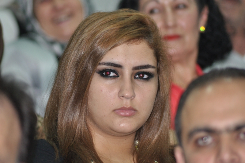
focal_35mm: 375
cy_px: 82
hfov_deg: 5.5
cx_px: 122
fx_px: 2548
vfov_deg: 3.7
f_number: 5
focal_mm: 250
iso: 1000
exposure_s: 1/60
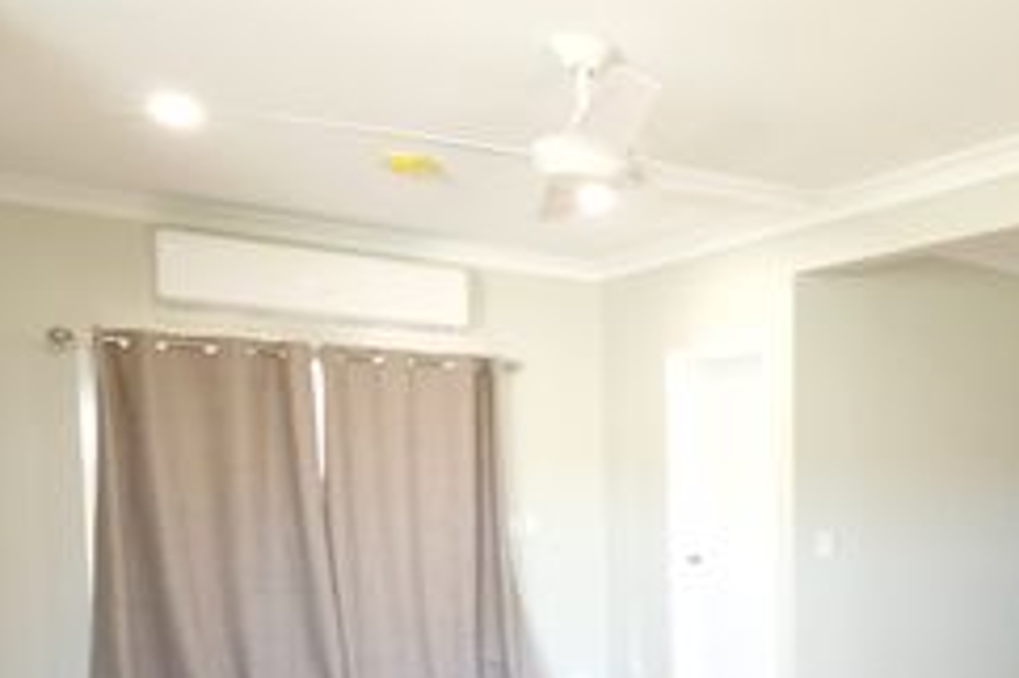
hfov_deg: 48.9
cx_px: 977
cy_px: 512
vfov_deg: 38.8
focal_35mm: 33
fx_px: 933
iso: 6400
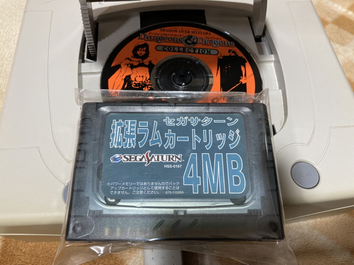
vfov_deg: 49.7
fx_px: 286
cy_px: 132
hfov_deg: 63.4
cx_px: 177
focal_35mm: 28
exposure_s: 1/50
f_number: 1.8
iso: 125
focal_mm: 3.99
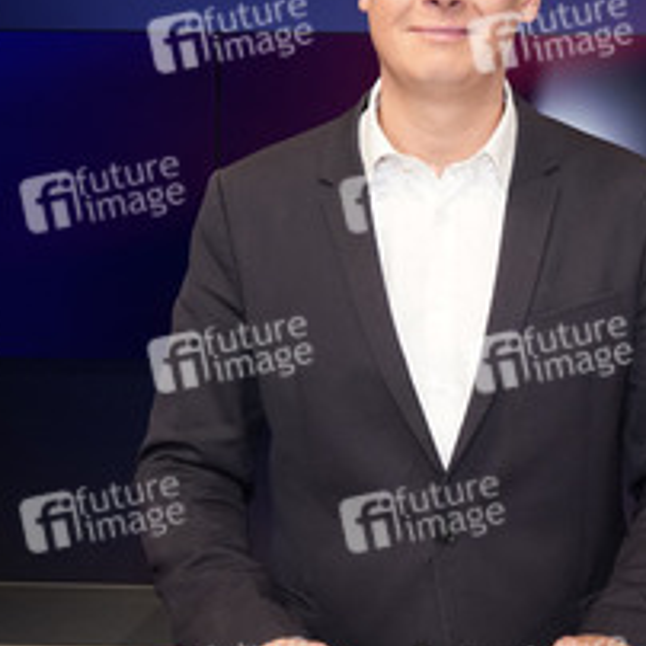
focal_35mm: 55
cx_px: 465
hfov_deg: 30.7
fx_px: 1161
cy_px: 275
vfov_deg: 31.0
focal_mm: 29
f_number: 5.6
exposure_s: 1/125
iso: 2000
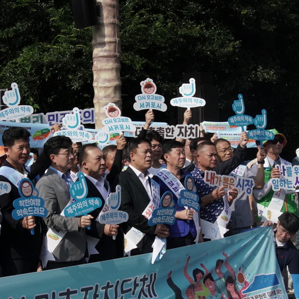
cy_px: 138
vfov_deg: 16.4
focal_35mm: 106
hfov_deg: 16.4
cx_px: 112
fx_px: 1036
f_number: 14
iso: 2500
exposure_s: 1/3200
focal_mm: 44
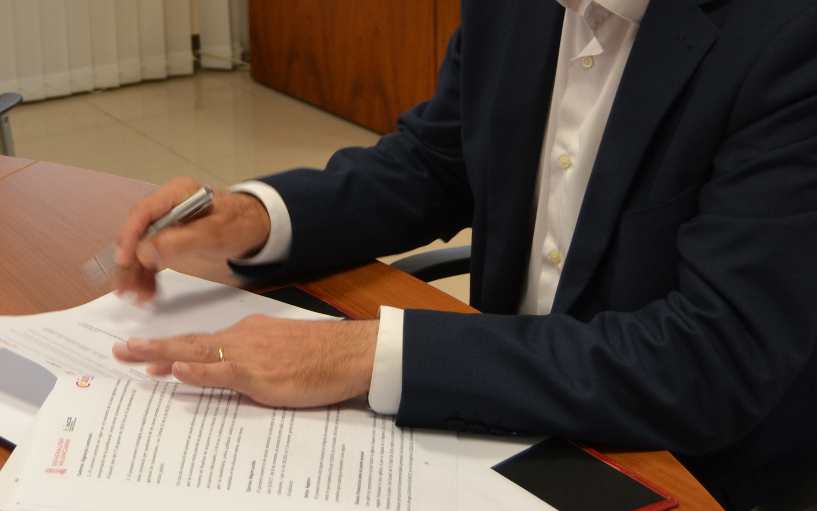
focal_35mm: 78
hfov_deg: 25.9
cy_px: 30
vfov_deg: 16.5
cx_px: 128
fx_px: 1737
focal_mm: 24
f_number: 4
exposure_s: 1/60
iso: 400
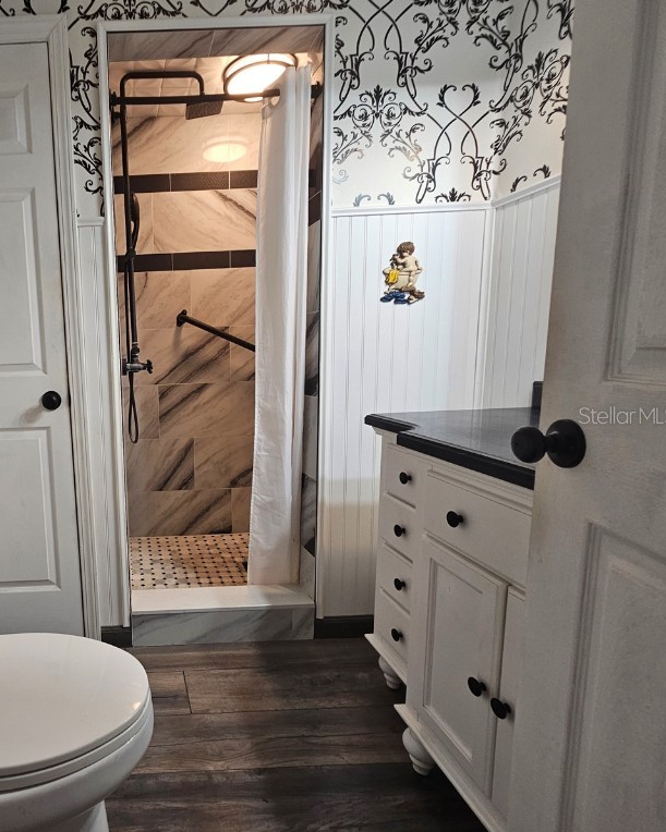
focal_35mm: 17
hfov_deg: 68.7
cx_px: 123
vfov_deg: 89.6
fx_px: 419
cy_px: 415
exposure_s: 1/60
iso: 125
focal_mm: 2.2
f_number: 2.2
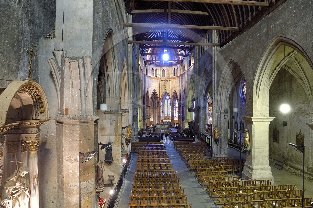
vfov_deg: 53.1
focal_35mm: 24
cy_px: 104
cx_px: 156
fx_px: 208
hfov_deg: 73.8
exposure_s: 1/2
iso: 800
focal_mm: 24
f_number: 8
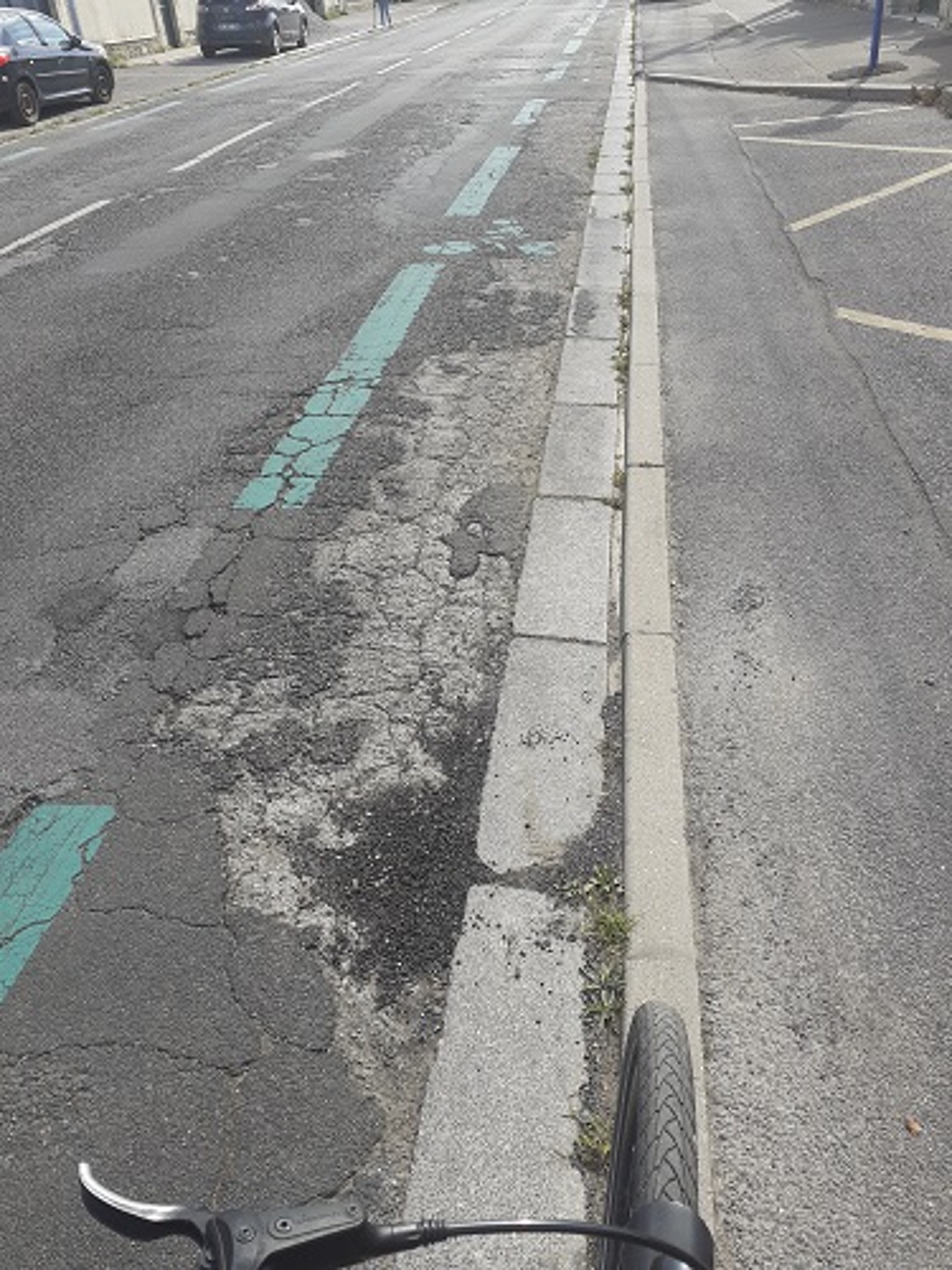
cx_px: 476
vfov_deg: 65.3
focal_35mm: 27
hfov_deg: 51.4
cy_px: 635
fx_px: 990
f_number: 1.9
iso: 40
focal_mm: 3.6
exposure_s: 1/829
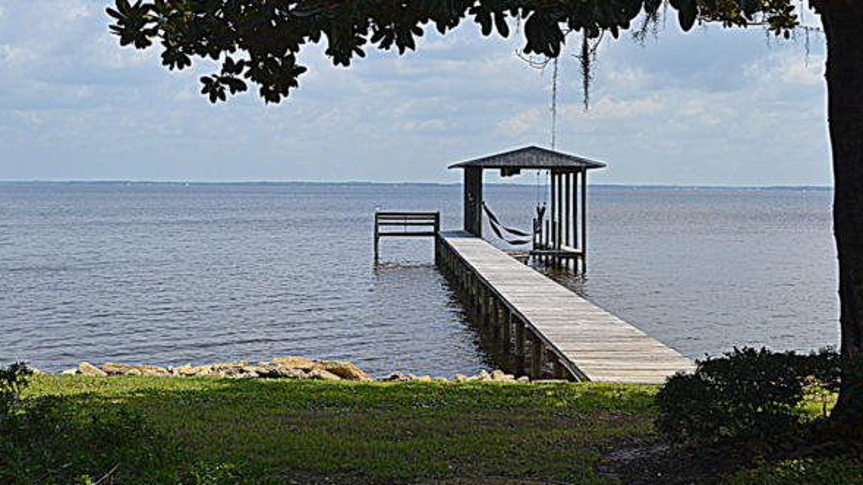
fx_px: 1098
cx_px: 431
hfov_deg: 42.9
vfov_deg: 24.9
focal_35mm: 48
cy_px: 199
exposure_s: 1/250
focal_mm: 30
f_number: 8
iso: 100
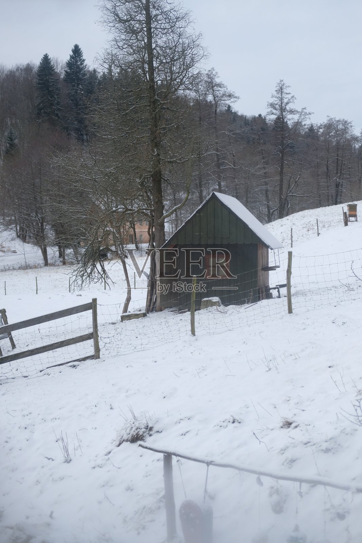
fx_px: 799
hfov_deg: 25.5
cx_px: 181
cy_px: 272
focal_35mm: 53
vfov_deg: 37.5
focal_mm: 35
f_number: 2.2
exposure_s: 1/2000
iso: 800
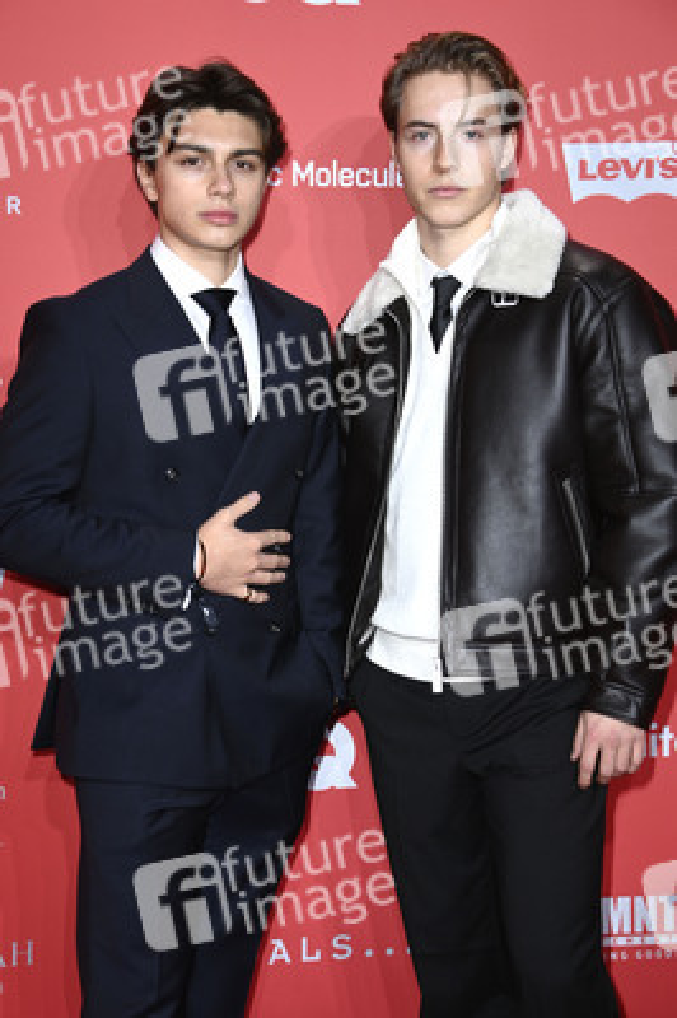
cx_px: 338
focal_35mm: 72
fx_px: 2034
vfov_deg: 28.1
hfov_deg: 18.9
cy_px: 509
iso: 800
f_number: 5.6
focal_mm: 72
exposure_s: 1/250
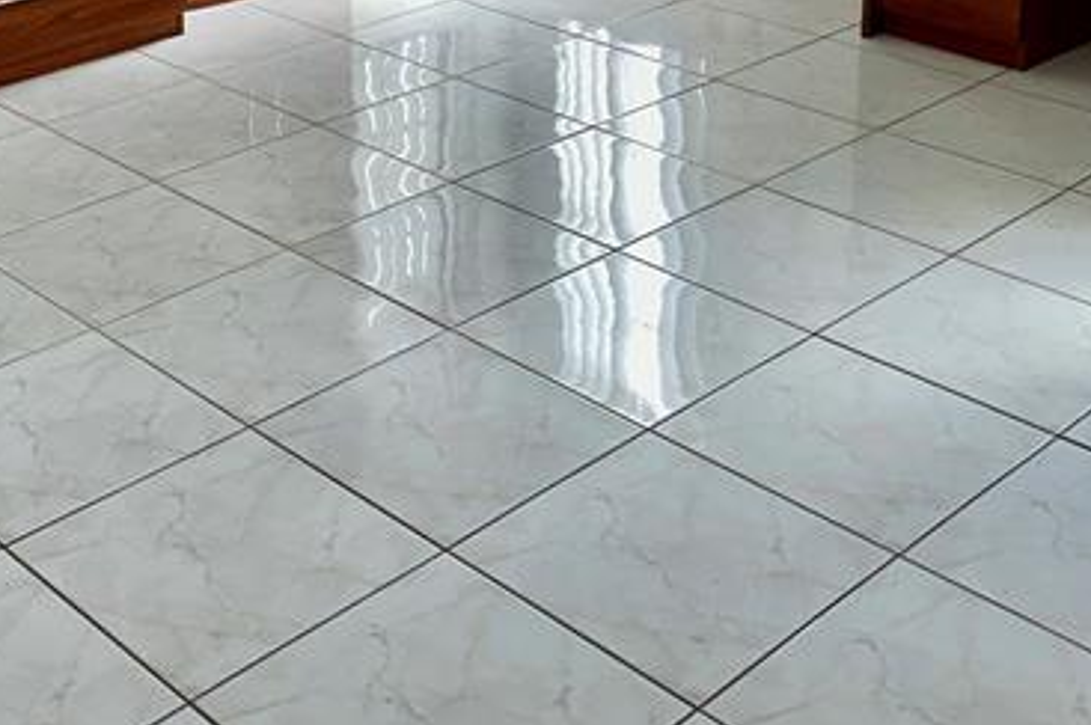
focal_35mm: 59
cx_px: 410
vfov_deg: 21.5
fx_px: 1786
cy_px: -113
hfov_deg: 33.8
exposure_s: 1/40
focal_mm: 5.7
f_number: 1.5
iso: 50
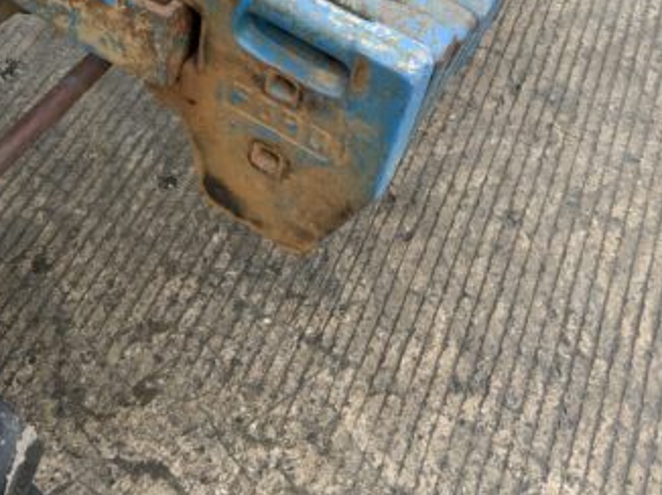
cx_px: 329
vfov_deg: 24.8
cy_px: 45
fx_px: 1089
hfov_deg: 33.8
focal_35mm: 57
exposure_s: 1/122
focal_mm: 3
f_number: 1.8
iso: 32
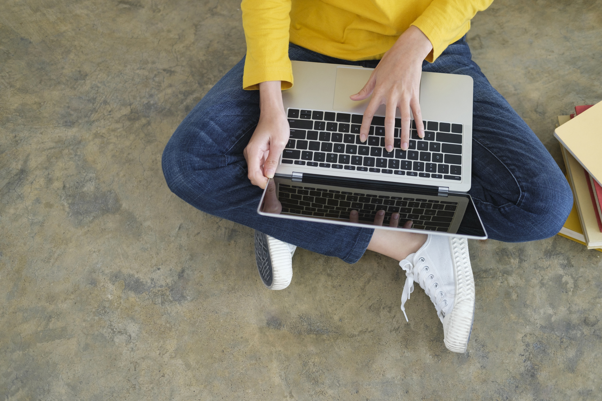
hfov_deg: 37.5
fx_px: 886
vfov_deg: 25.5
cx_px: 301
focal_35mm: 53
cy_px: 200
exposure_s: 1/250
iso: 400
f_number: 2
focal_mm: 35
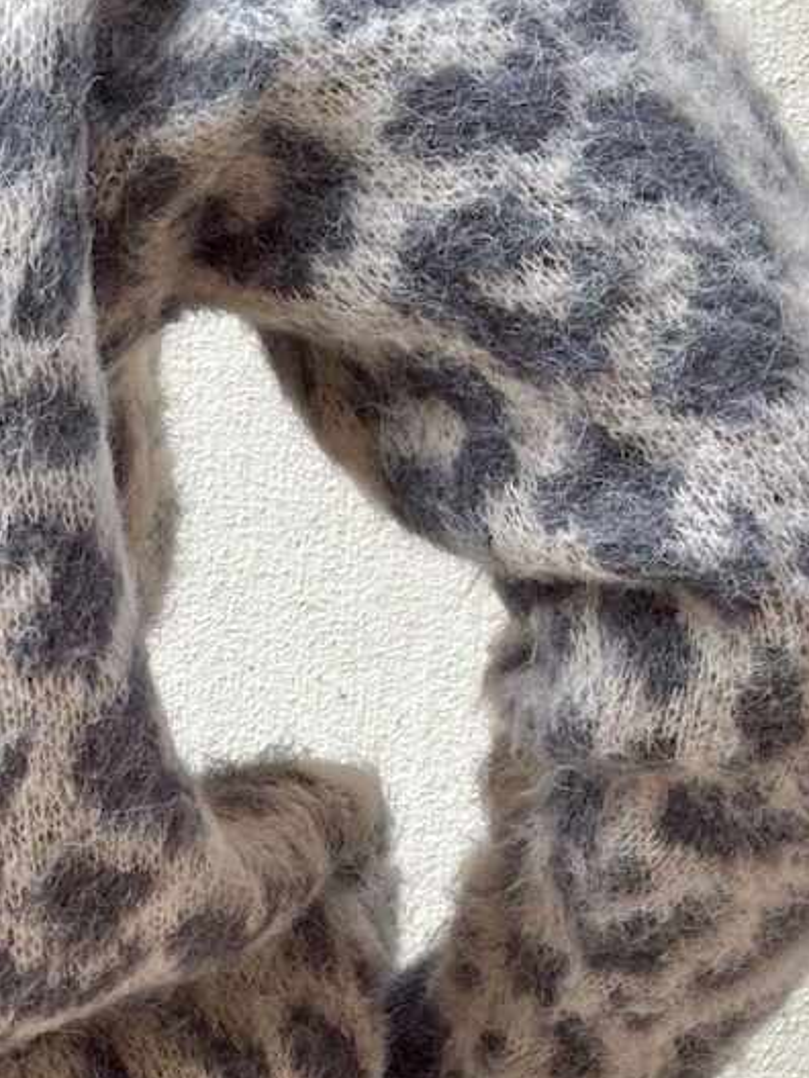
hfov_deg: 11.8
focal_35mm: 126
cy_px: 1070
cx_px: 423
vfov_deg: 15.4
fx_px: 3926
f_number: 1.6
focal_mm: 5.96
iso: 32
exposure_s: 1/212
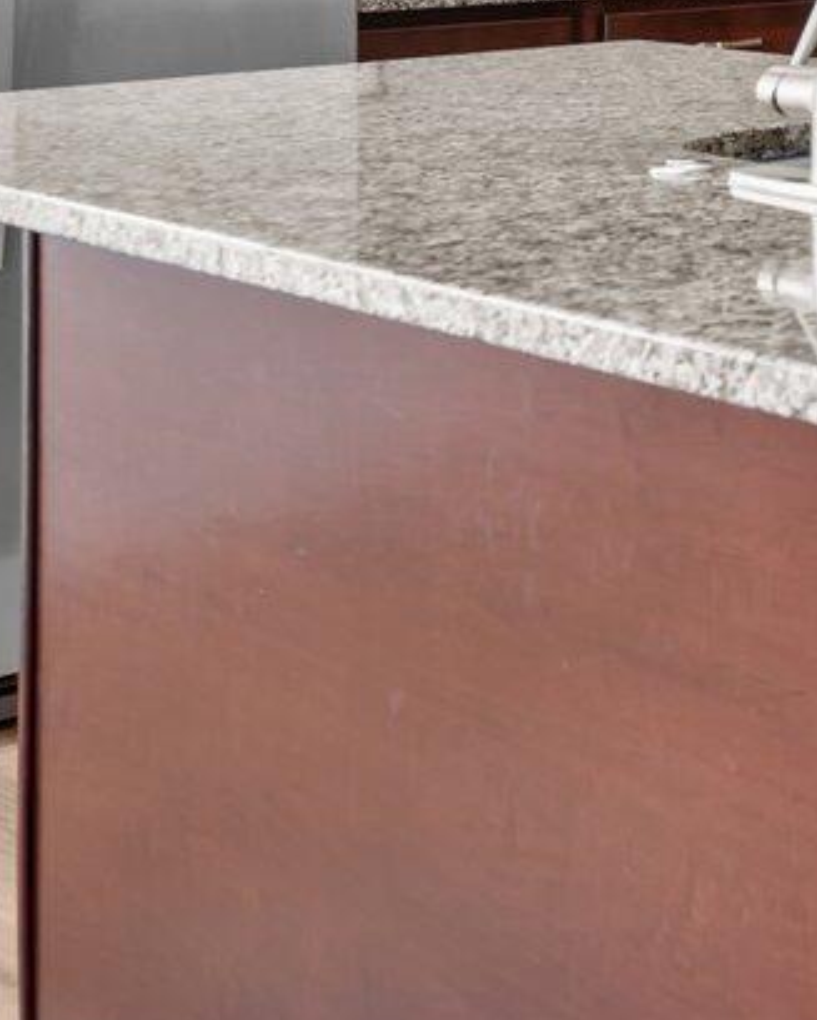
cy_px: -166
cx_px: 1599
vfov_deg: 22.2
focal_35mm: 80
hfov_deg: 15.6
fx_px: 2415
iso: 320
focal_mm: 17
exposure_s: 1/2
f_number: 4
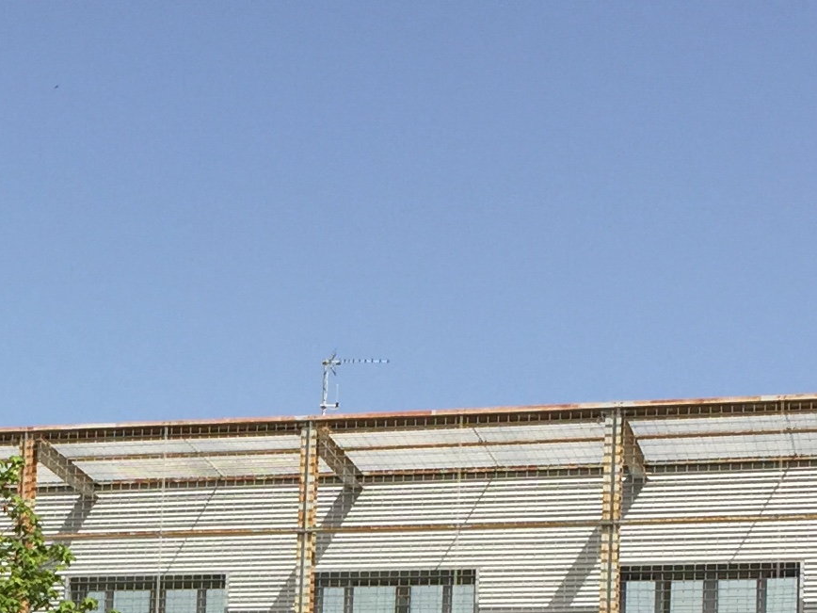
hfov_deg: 17.7
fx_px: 2573
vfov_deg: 13.1
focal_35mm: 109
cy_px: 821
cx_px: 56
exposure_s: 1/2083
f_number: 2.2
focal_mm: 4.15
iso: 32
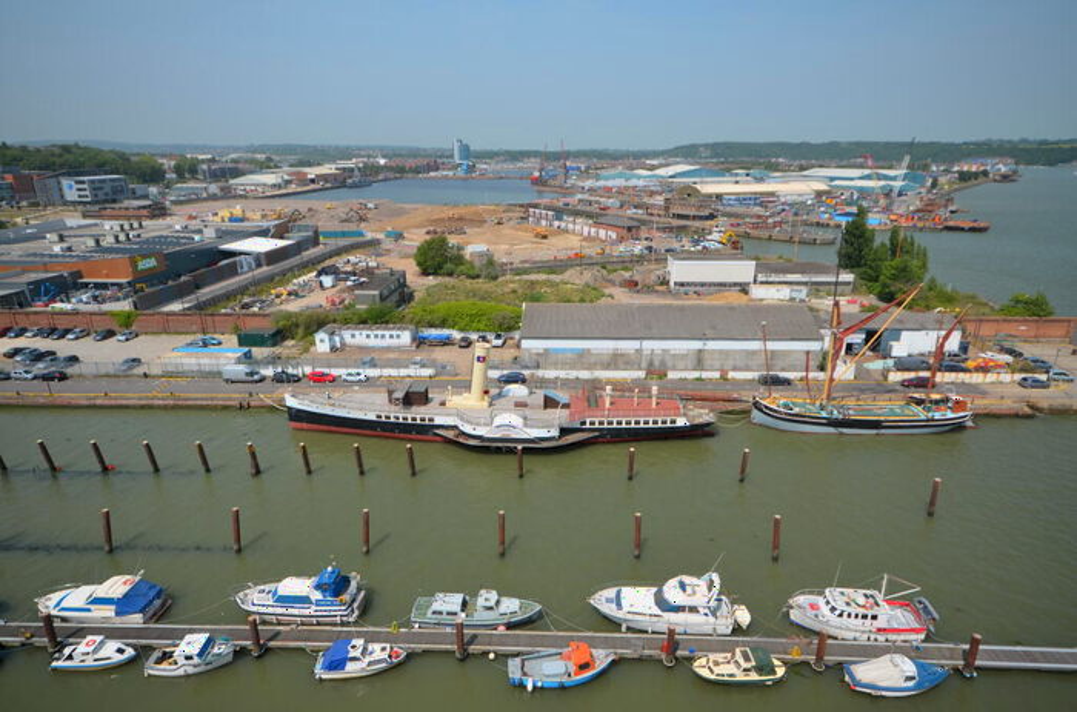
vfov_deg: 59.2
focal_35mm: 21
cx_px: 538
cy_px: 356
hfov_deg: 81.3
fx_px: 627
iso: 100
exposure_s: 1/320
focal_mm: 14
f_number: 9
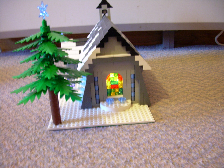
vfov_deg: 37.7
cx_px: 112
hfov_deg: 49.0
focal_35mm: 38
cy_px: 84
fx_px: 246
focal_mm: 6.3
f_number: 2.8
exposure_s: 1/1.7
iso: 200
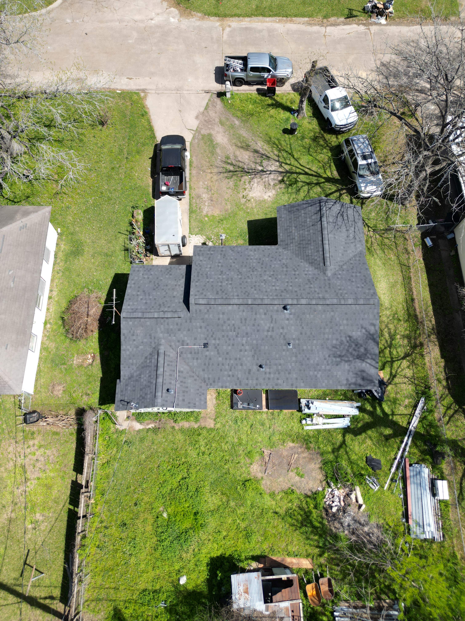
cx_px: 232
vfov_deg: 71.6
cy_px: 310
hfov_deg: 56.8
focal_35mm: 24
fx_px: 430
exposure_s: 1/2000
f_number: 1.7
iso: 110
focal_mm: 6.72
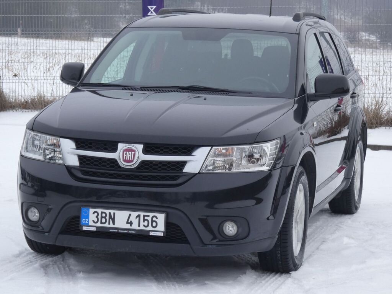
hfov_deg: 17.6
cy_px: 147
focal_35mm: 112
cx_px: 196
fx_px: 1268
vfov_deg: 13.2
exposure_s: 1/80
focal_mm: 20.1
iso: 160
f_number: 5.6
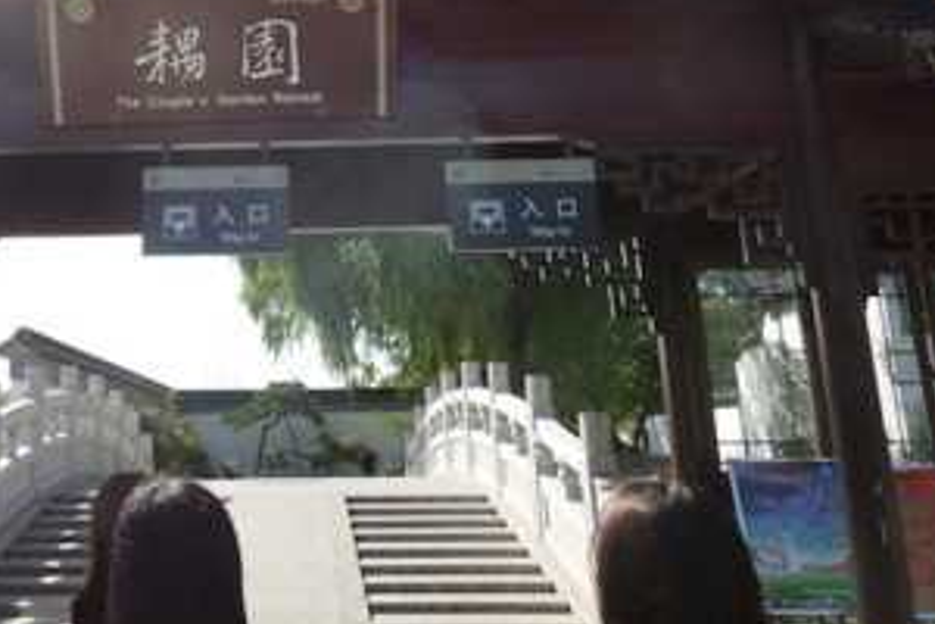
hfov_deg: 47.7
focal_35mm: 39
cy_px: 140
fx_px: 1013
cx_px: 237
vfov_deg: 33.4
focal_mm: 4.5
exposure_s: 1/640
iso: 100
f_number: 3.3
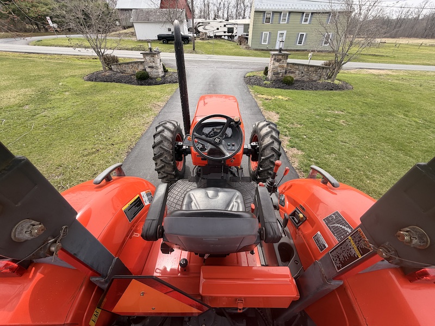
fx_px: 176
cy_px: 163
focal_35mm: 14
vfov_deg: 85.7
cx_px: 218
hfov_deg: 102.1
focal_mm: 2.22
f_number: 2.2
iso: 40
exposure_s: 1/506
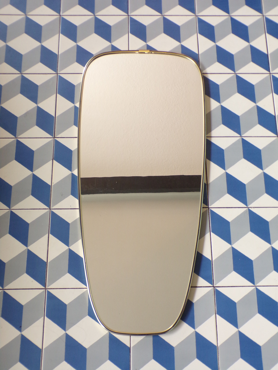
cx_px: 139
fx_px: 450
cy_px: 185
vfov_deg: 44.8
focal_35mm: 42
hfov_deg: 34.3
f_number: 3.4
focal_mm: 7.6
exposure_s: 1/25
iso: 200
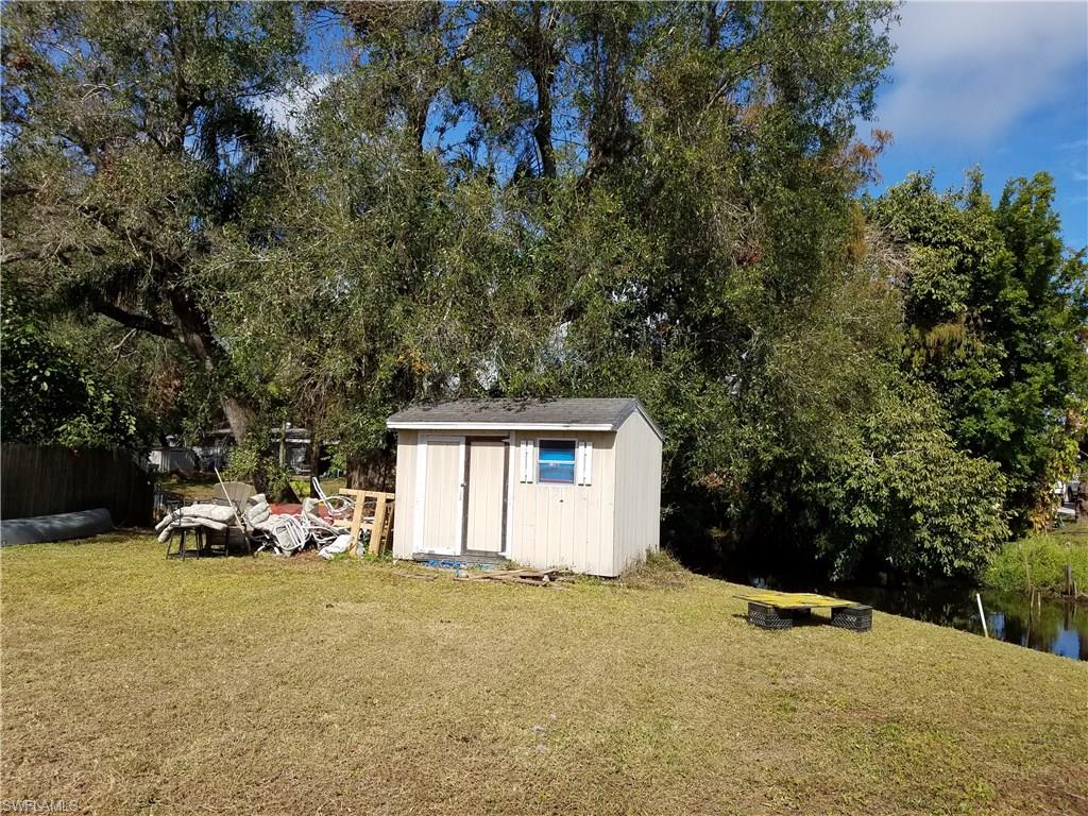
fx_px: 817
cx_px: 544
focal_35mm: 26
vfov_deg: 53.1
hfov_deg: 67.3
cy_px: 408
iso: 50
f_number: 1.7
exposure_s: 1/3304
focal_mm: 4.2
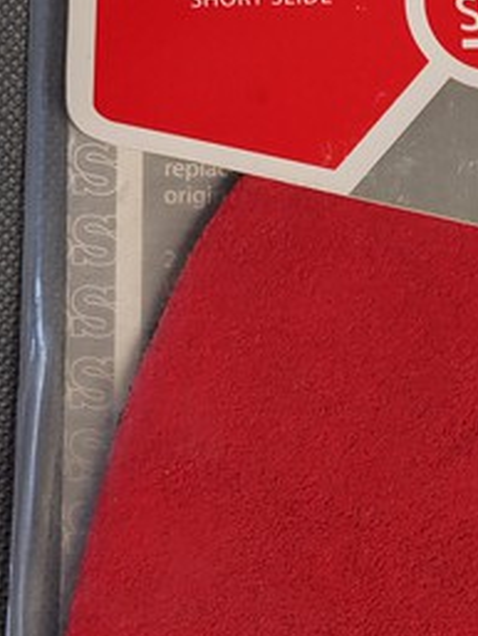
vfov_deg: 23.1
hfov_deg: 16.9
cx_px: 560
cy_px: 455
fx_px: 1545
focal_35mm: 84
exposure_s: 1/50
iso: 3200
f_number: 1.9
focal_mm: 6.12
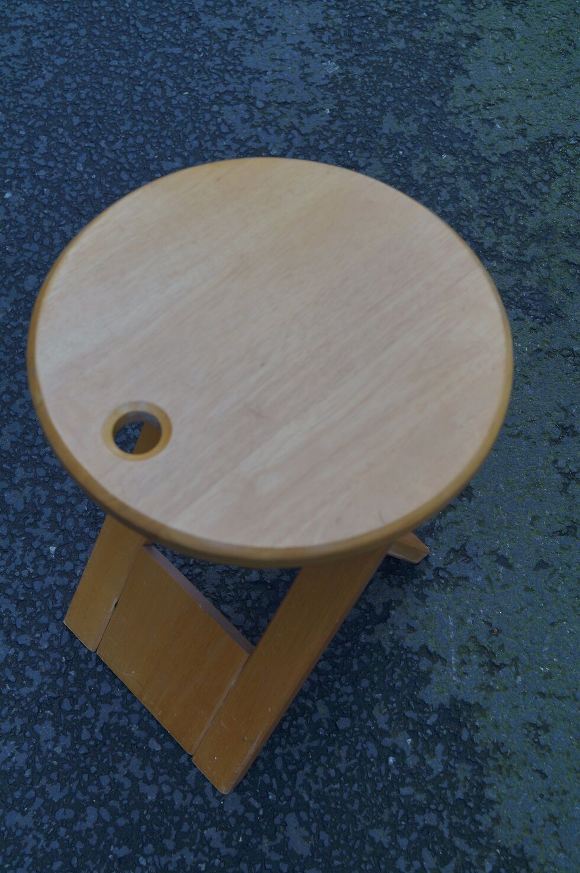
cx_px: 290
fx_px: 1089
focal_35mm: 45
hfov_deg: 29.8
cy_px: 436
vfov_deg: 43.6
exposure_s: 1/100
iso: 100
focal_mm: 30
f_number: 5.6
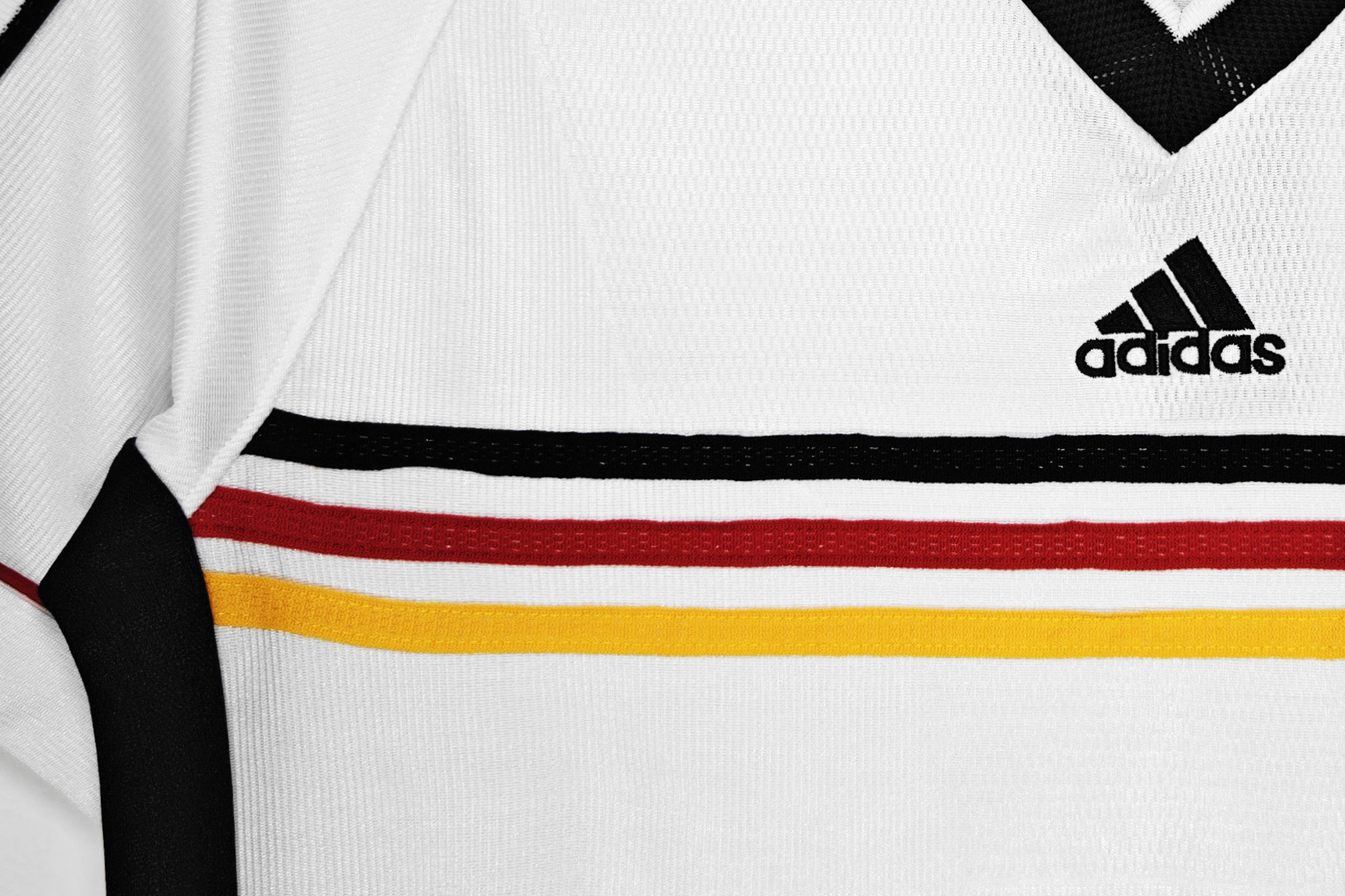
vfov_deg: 23.4
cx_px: 1166
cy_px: 168
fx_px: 2129
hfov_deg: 33.5
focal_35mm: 57
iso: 97
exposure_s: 1/100
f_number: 1.75
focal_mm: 8.67
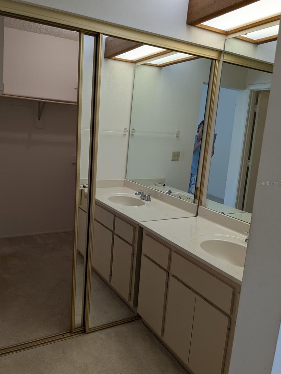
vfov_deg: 63.4
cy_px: 183
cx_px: 138
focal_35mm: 28
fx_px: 303
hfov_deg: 49.8
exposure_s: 1/120
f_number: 1.73
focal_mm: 4.38
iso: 72
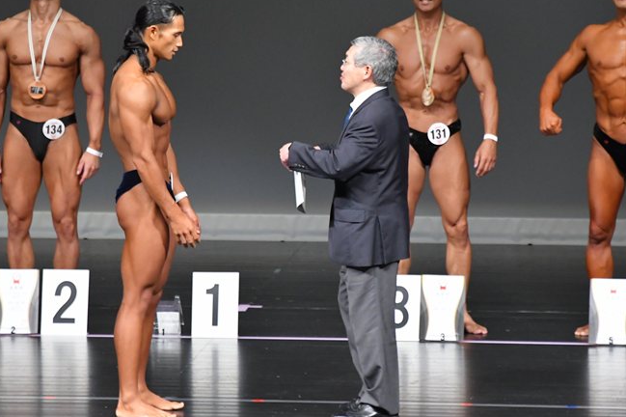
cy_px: 196
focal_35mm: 412
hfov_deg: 5.0
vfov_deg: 3.3
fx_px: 7160
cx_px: 291
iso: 5000
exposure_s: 1/400
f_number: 5.6
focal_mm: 230
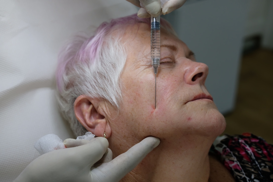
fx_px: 402
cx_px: 136
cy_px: 91
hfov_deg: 37.5
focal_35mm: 53
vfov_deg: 25.5
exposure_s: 1/180
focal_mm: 35
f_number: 4
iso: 400
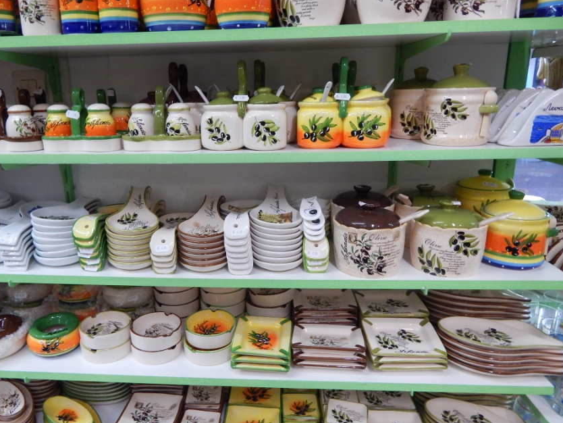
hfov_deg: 64.8
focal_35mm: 27
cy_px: 209
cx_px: 232
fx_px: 439
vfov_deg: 51.4
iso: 200
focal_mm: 4
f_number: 3
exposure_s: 1/20
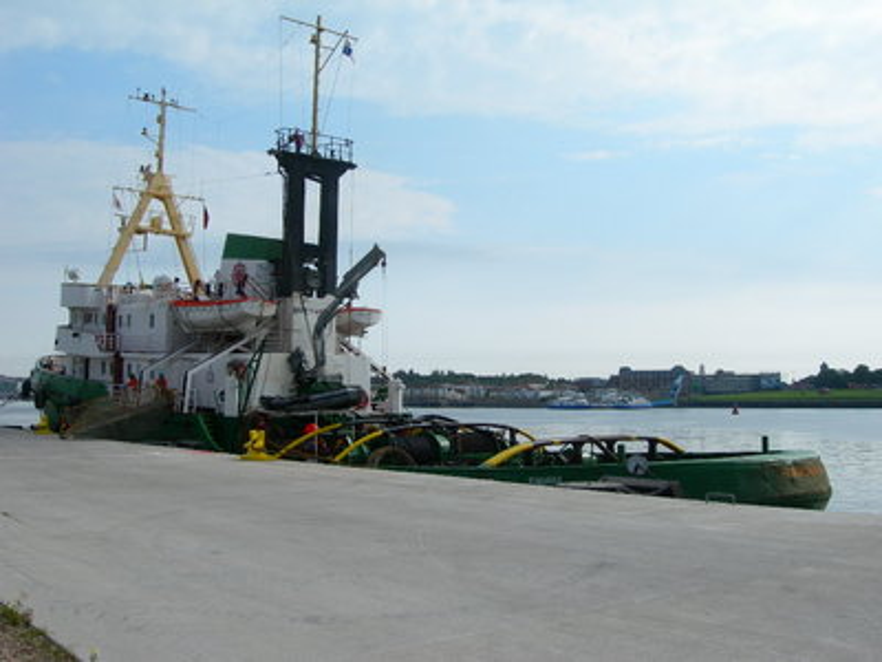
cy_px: 331
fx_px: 968
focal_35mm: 38
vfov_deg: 37.7
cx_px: 441
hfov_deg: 49.0
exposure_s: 1/916
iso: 50
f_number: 4.8
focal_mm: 7.8
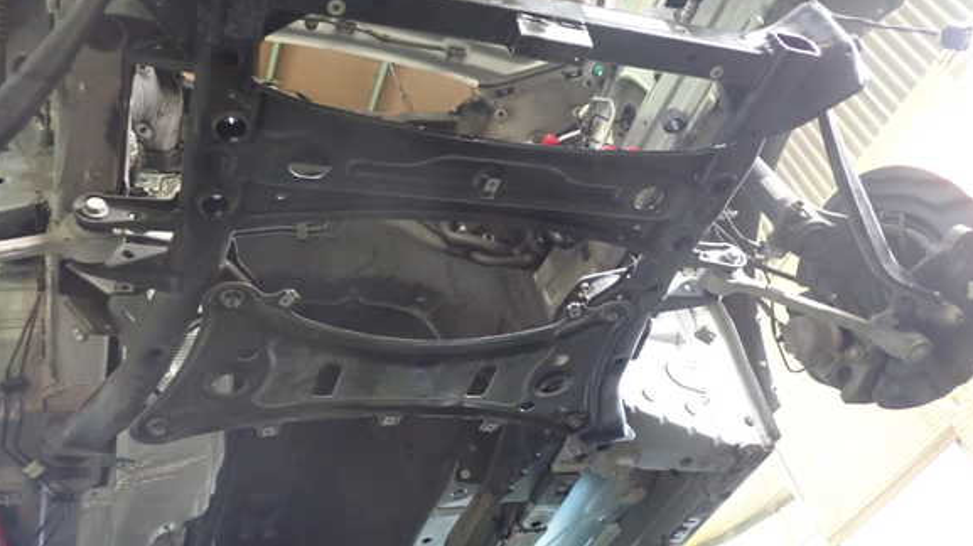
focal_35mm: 34
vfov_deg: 34.5
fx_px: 877
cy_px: 212
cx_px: 474
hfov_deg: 58.0
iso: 800
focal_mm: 5.4
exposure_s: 1/25
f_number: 2.3
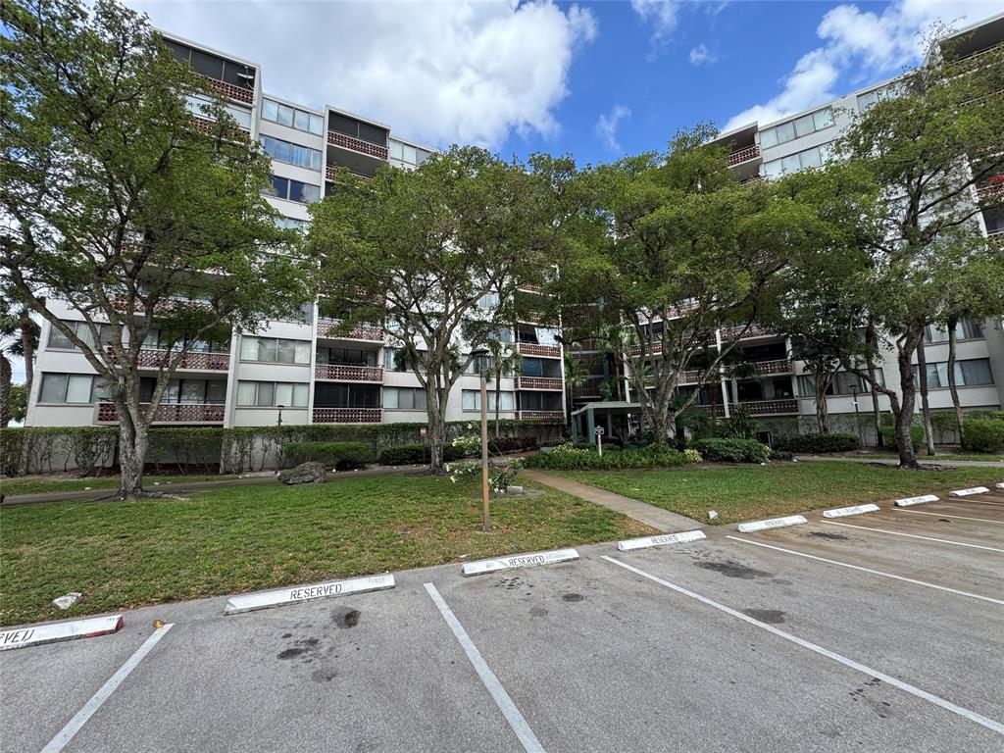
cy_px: 376
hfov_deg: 102.1
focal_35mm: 14
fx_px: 406
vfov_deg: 85.7
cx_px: 502
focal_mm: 2.22
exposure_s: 1/416
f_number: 2.2
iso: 40
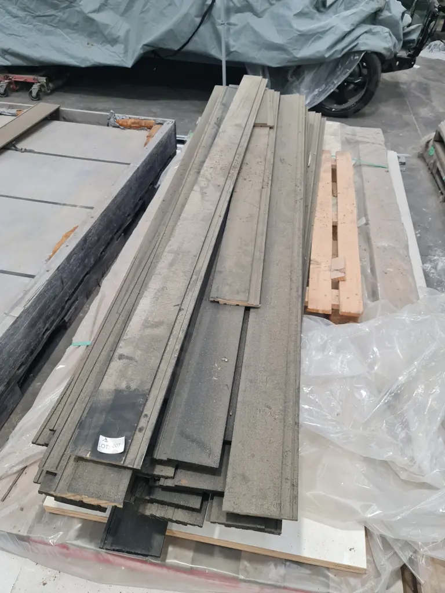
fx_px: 429
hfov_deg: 54.9
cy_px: 296
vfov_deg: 69.4
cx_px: 222
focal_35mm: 25
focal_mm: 7
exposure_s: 1/100
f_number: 1.8
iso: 160
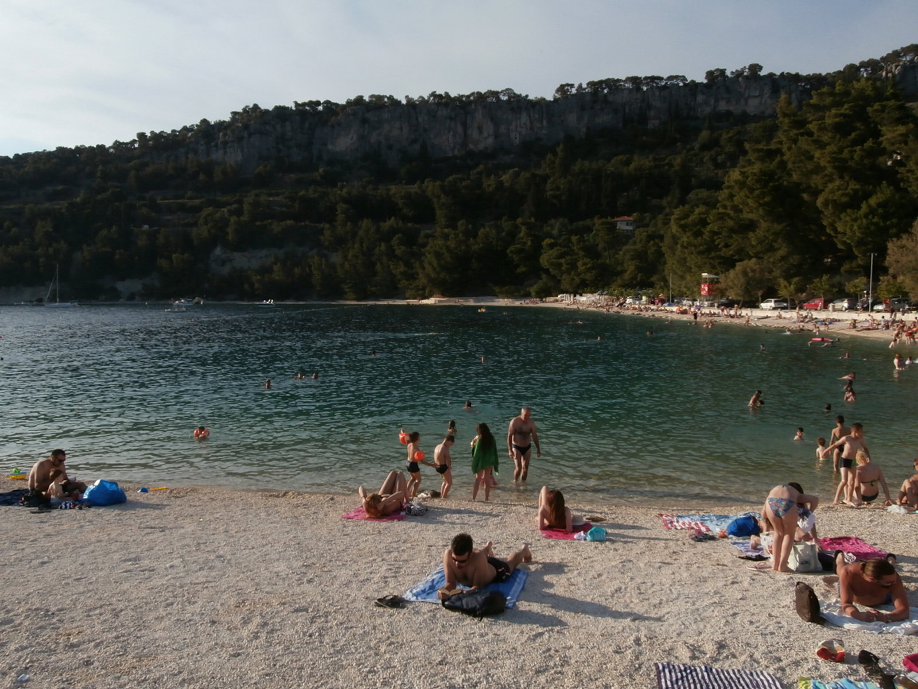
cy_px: 344
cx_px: 459
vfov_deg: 46.8
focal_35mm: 30
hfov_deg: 60.0
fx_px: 796
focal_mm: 5.36
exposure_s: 1/1250
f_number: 3.5
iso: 100
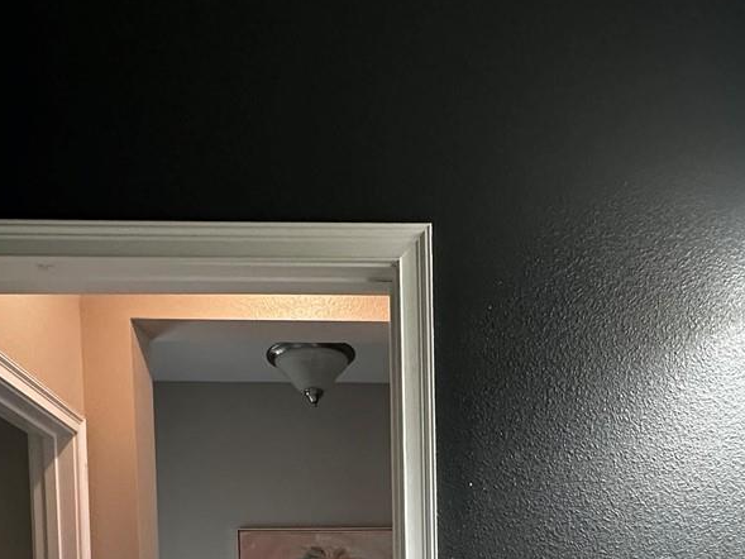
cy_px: 702
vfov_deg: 30.7
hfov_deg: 48.8
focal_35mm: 38
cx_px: 433
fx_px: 818
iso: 320
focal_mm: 2.22
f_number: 2.2
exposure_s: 1/120
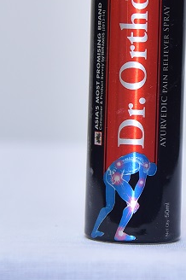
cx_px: 132
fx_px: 971
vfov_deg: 16.3
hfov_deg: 10.9
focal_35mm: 125
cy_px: 78
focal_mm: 78
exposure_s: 1/160
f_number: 4
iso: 1250
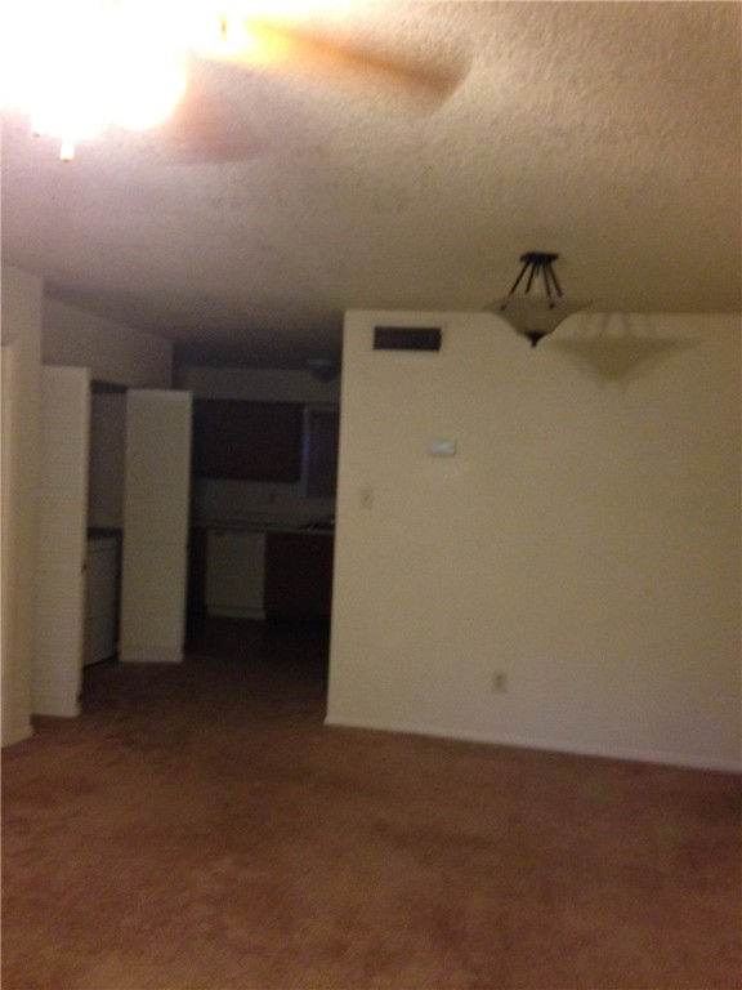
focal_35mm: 33
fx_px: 943
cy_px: 495
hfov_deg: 42.9
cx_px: 371
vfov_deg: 55.4
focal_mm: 4.12
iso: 320
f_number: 2.4
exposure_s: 1/20
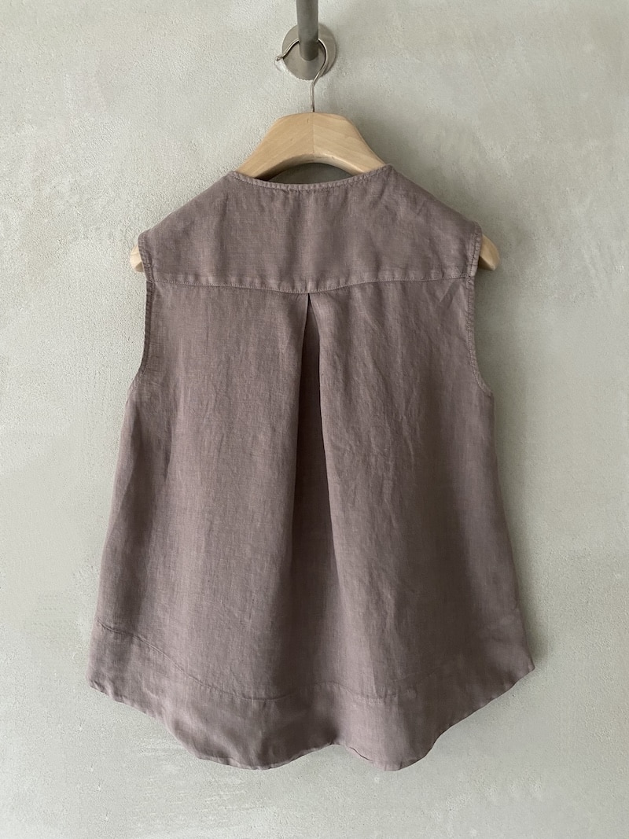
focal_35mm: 26
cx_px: 314
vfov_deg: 67.3
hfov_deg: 53.1
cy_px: 420
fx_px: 630
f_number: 1.8
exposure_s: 1/50
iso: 160
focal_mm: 4.25
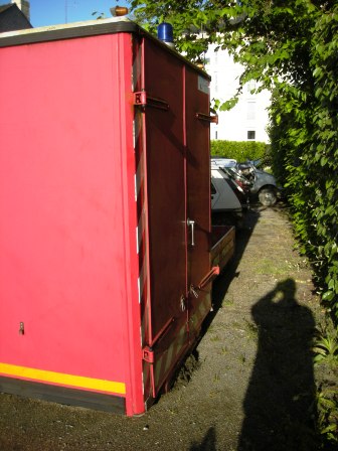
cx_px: 169
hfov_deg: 40.7
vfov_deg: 52.6
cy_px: 226
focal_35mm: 35
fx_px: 456
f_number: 5.7
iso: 64
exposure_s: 1/230
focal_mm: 5.7
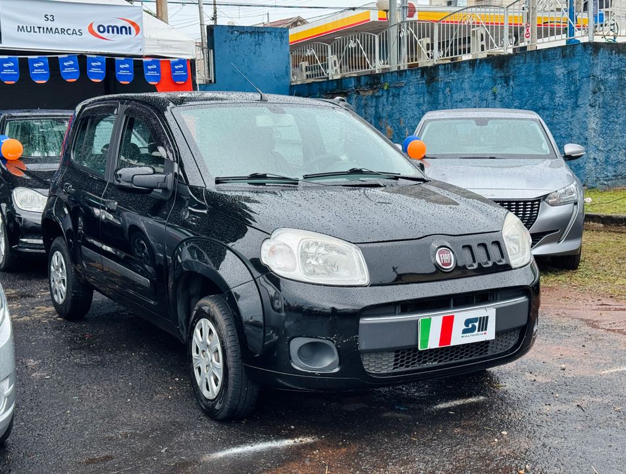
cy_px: 237
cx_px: 313
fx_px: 871
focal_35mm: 48
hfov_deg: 39.5
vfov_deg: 30.4
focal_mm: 6.76
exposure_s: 1/1597
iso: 64
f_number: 1.78
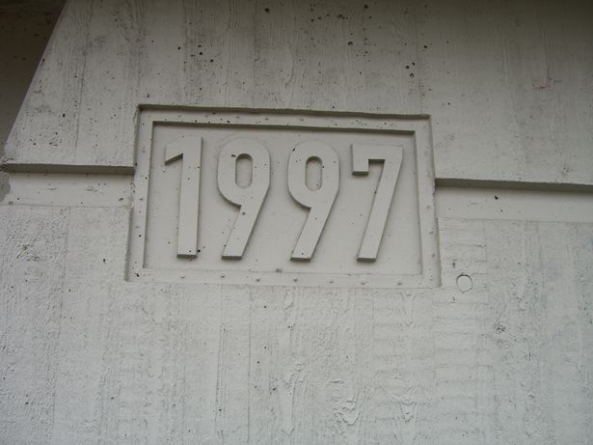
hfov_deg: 49.0
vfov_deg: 37.7
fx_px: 651
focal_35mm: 38
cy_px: 222
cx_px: 296
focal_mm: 7.9
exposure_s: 1/80
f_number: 2.8
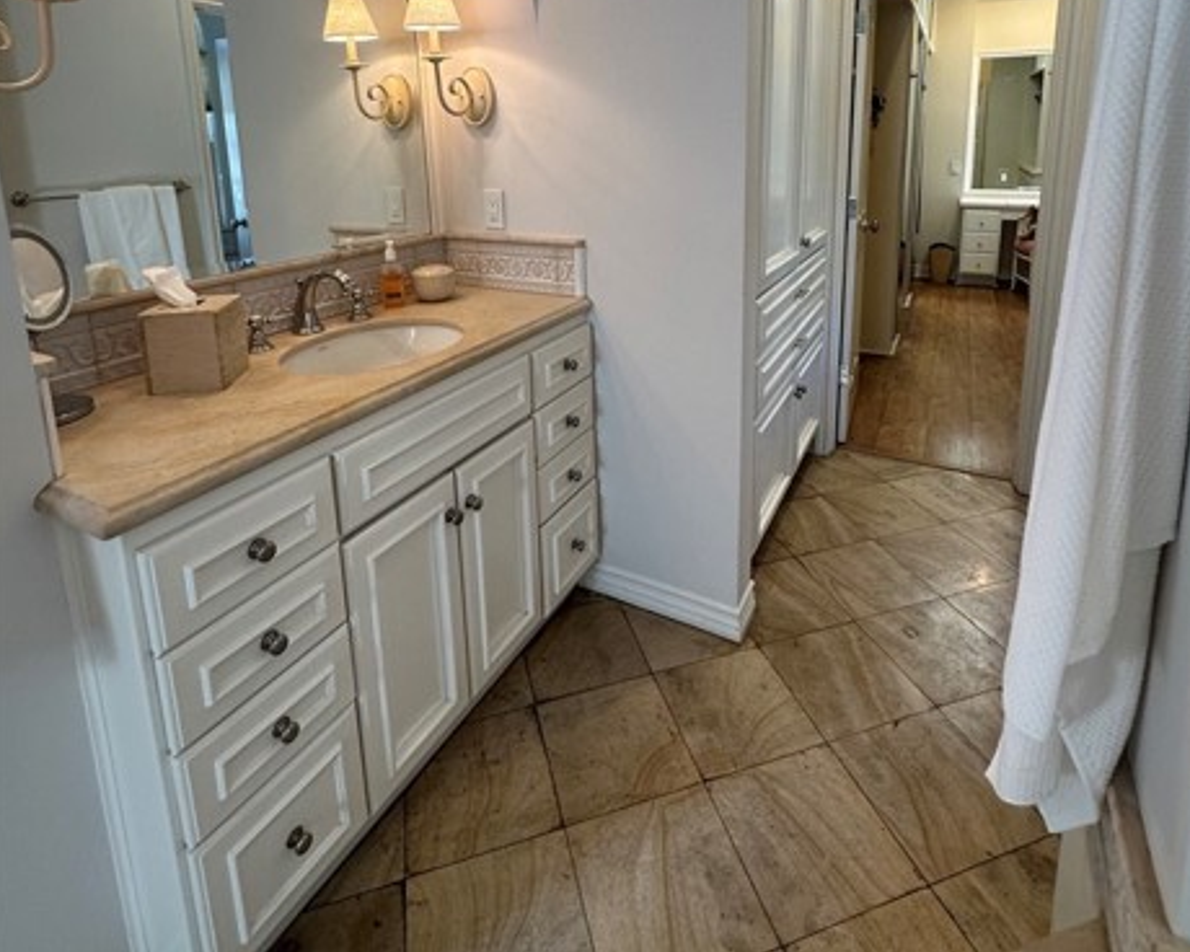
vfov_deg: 66.9
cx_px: 608
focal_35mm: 19
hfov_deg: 83.3
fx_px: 669
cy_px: 251
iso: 160
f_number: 2.2
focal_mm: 2.22
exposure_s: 1/120
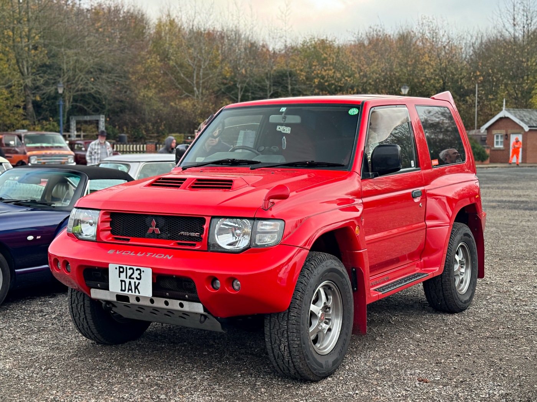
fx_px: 744
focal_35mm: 48
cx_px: 268
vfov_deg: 30.2
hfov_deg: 39.7
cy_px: 201
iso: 64
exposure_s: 1/187
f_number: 1.78
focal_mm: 6.76
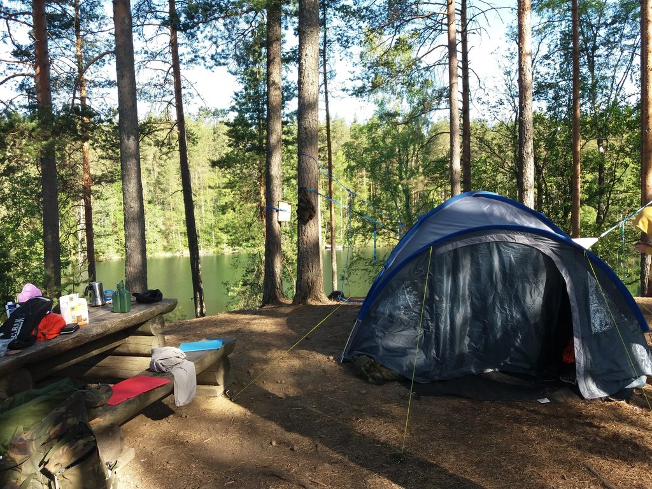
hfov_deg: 63.4
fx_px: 527
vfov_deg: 49.7
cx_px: 326
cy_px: 244
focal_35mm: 28
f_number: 1.9
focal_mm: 3.7
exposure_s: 1/247
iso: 64
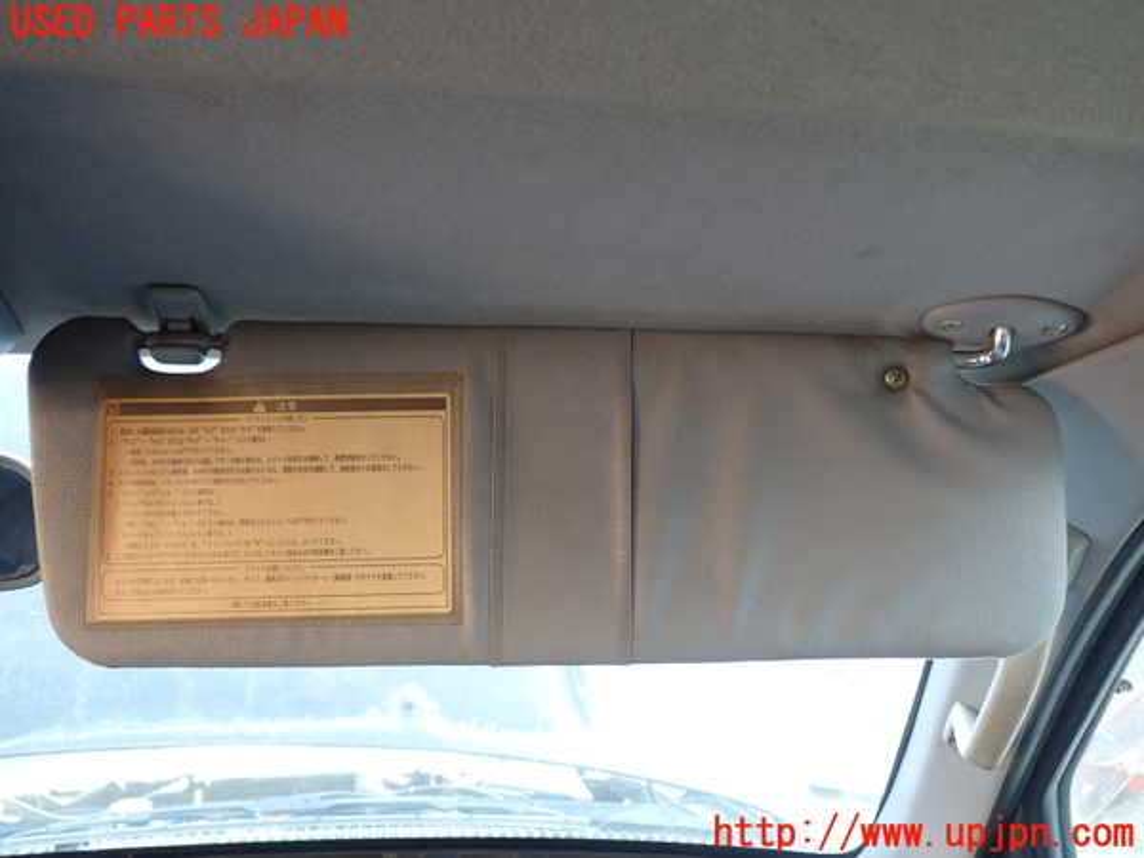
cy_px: 429
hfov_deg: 60.0
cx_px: 572
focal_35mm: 30
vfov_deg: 46.8
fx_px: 991
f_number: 2.3
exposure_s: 1/50
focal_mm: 5.4
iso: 200
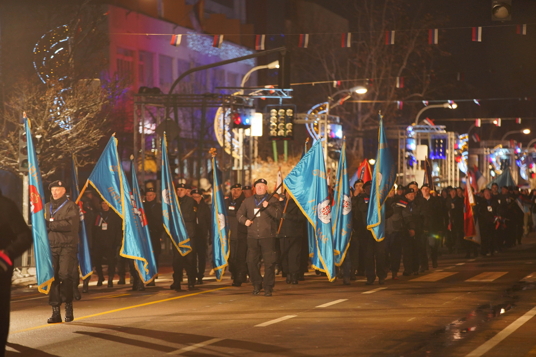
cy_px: 178
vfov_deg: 6.9
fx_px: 2978
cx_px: 268
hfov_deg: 10.3
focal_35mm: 200
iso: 1250
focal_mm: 200
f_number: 2.8
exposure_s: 1/200
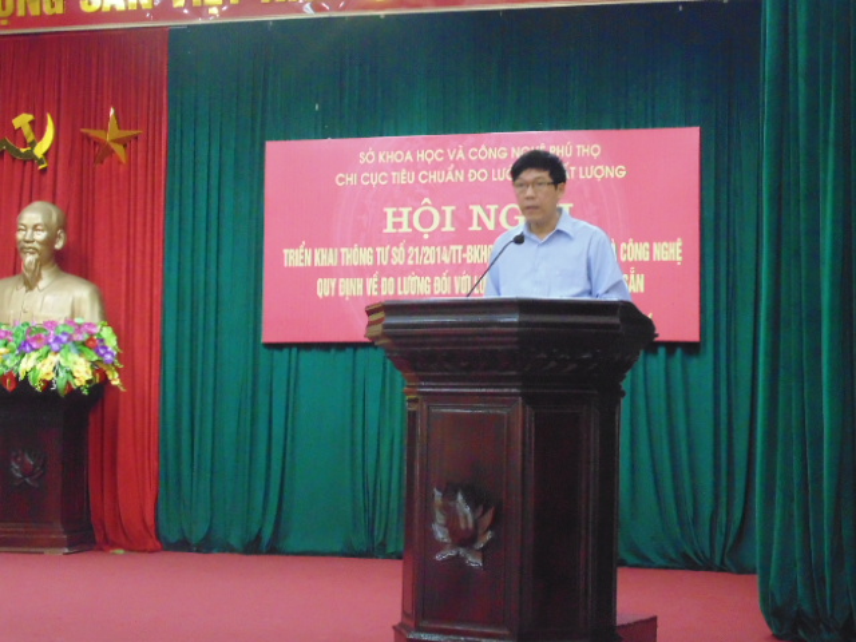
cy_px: 321
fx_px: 1607
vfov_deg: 22.6
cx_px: 428
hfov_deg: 29.8
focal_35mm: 65
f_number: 4.1
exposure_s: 1/20
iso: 800
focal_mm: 11.7
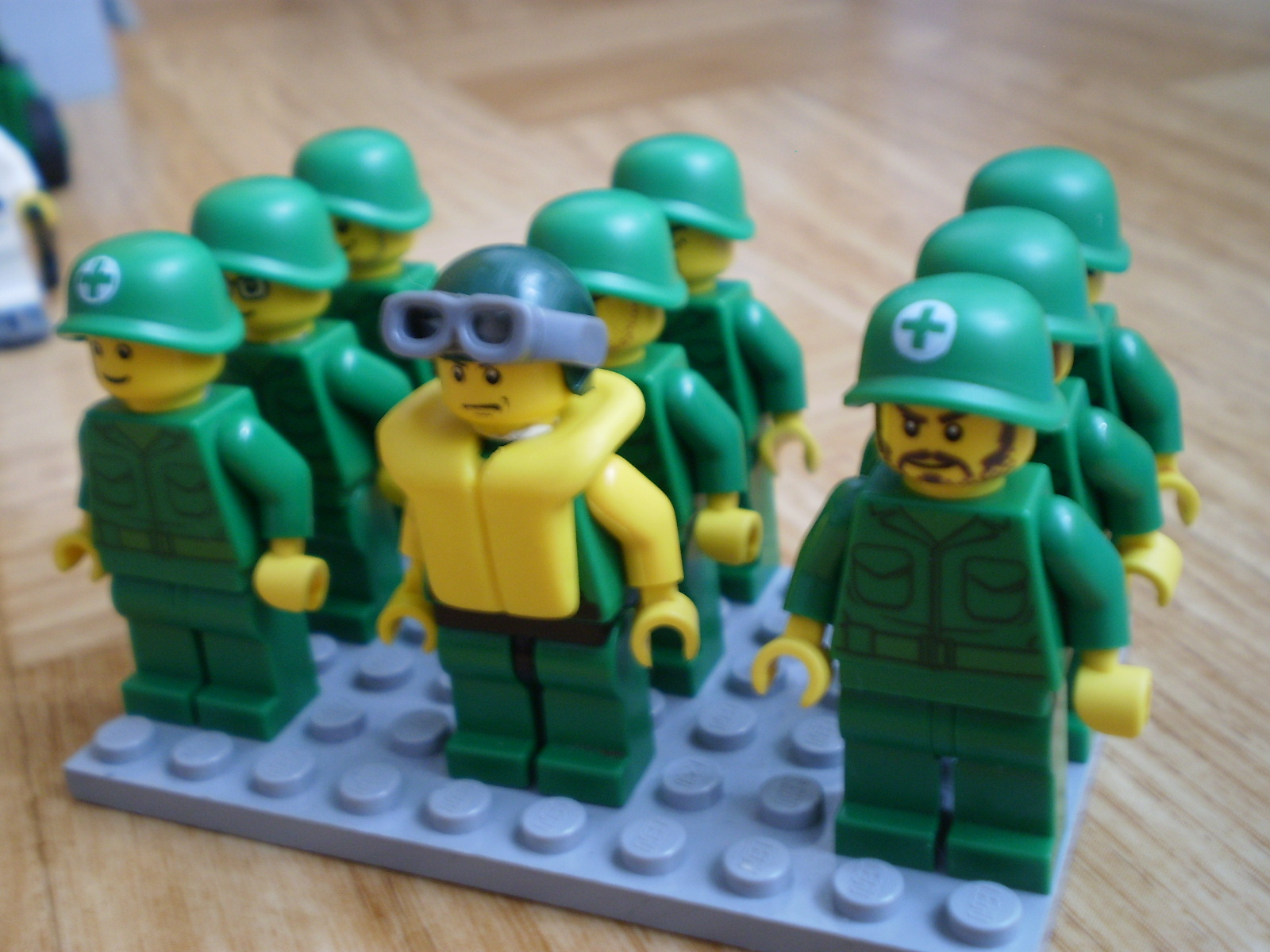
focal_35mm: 42
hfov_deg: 44.8
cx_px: 635
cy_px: 476
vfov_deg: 34.3
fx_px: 1541
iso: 125
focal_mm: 7.4
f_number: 3.5
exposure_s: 1/10
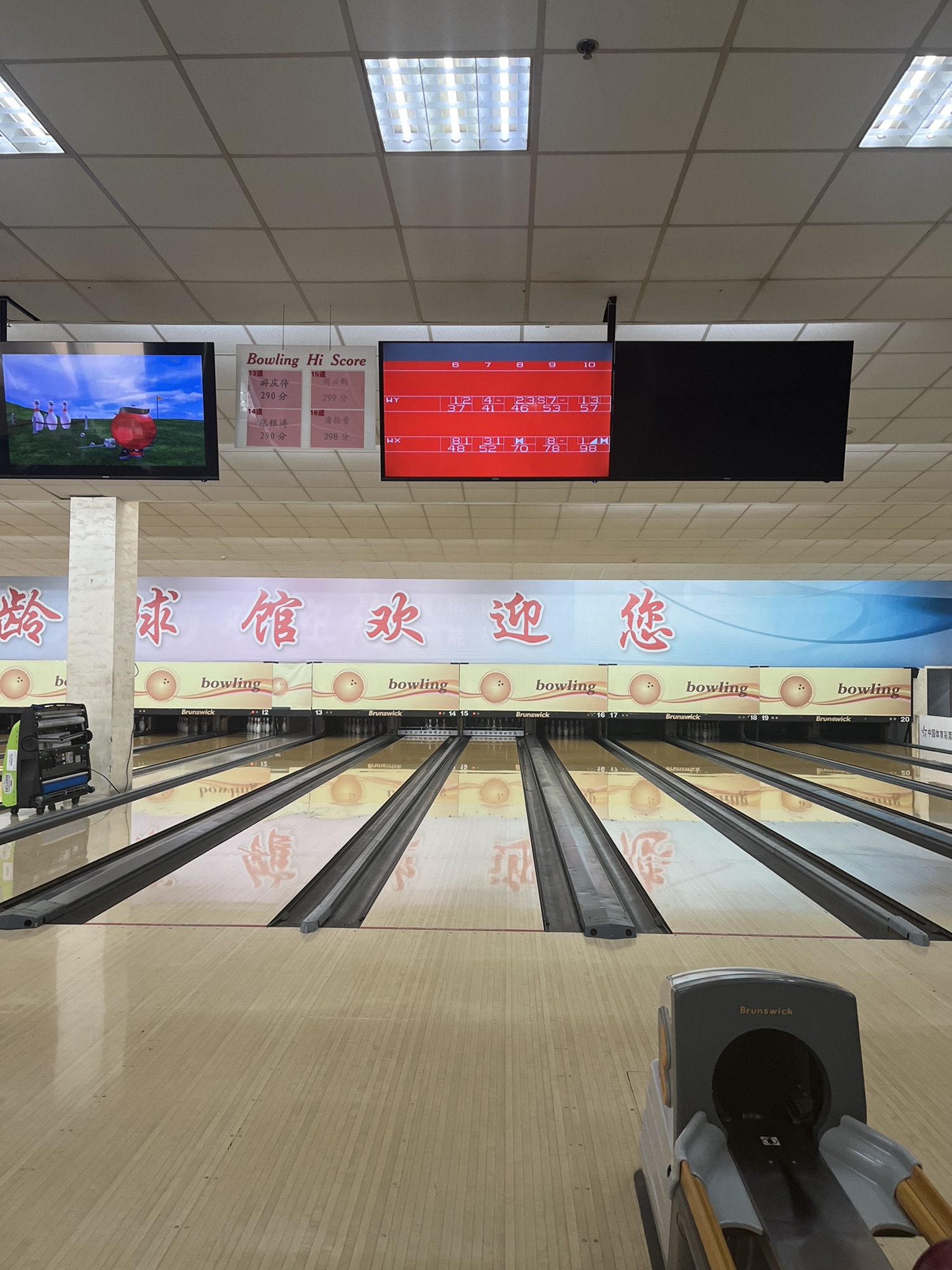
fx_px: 953
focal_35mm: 26
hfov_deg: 53.1
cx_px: 476
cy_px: 635
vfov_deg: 67.3
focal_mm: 5.1
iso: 125
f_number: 1.6
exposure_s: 1/100
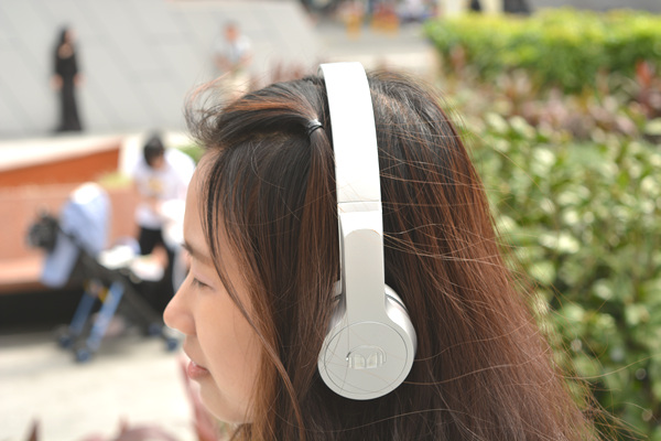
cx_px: 330
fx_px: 1515
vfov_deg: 16.6
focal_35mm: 82
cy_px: 220
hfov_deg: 24.6
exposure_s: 1/160
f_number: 5.6
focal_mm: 55
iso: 100
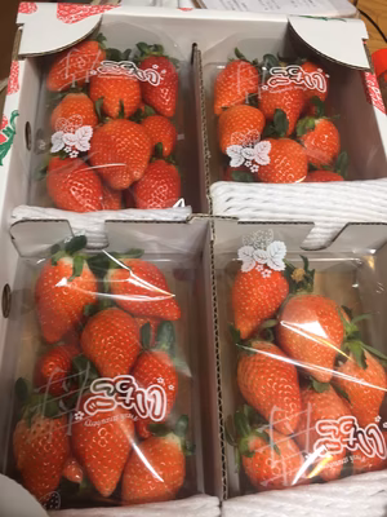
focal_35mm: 29
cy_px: 258
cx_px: 194
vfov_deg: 61.7
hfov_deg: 48.2
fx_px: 432
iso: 80
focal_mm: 4.15
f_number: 2.2
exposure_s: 1/30
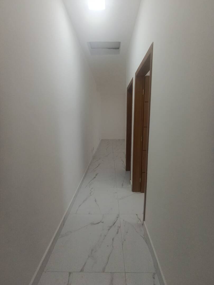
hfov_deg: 78.1
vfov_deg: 94.5
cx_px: 107
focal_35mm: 16
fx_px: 132
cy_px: 142
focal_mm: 1.65
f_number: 2.2
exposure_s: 1/120
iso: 160
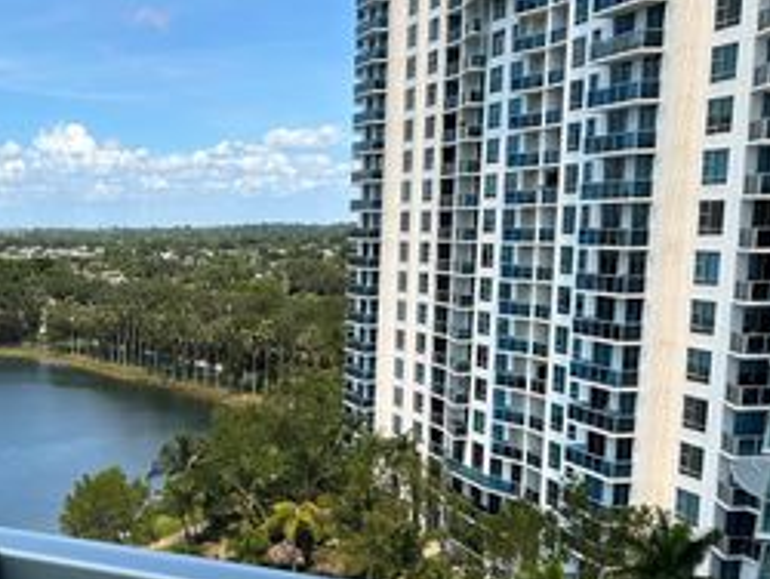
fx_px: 1158
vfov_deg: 27.7
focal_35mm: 52
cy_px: 427
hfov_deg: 35.6
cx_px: 151
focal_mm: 5.7
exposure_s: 1/3356
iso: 50
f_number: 1.5
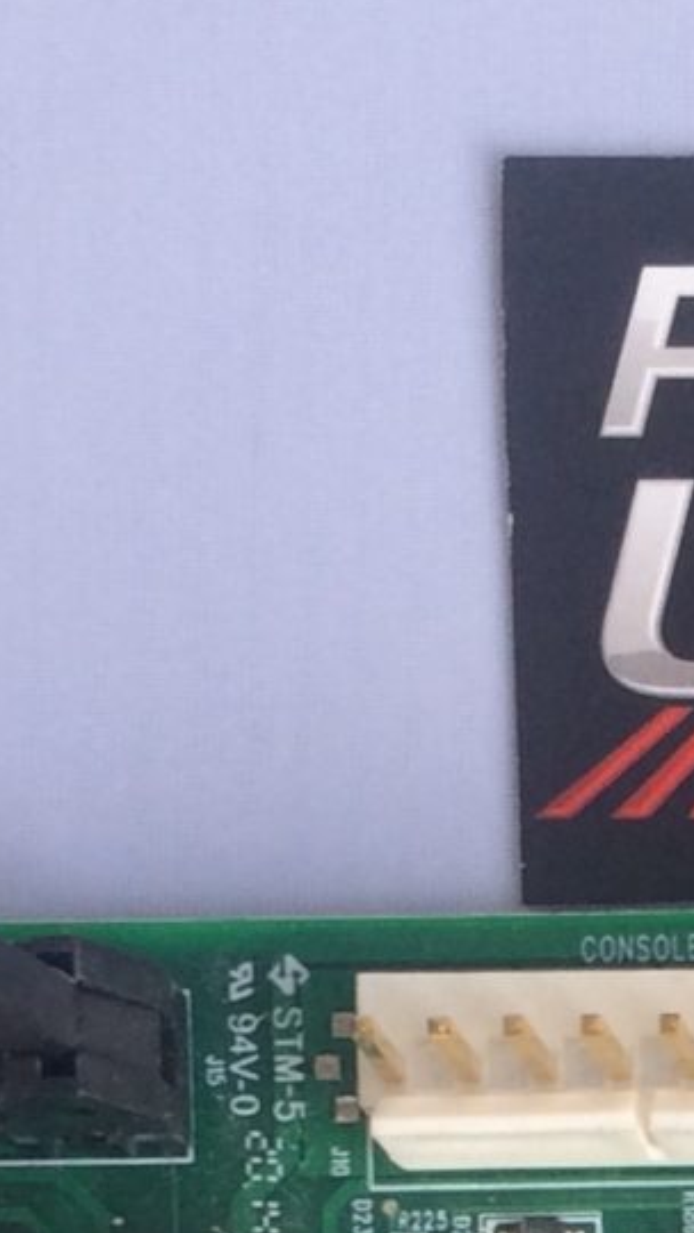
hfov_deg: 7.6
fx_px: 5068
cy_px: 2213
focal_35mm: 155
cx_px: 1260
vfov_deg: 12.6
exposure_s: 1/60
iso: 40
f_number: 2.2
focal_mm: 4.12
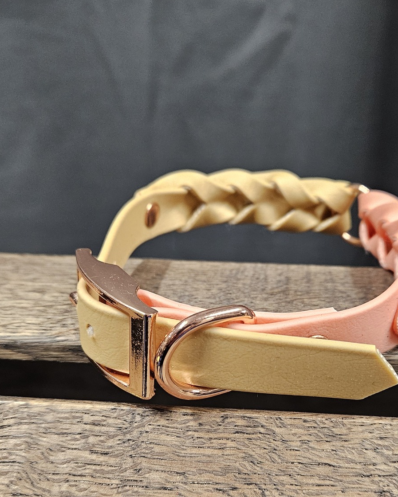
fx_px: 604
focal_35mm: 41
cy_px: 318
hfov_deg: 36.4
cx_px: 232
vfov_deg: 44.3
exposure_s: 1/142
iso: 500
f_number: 1.8
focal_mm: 5.4
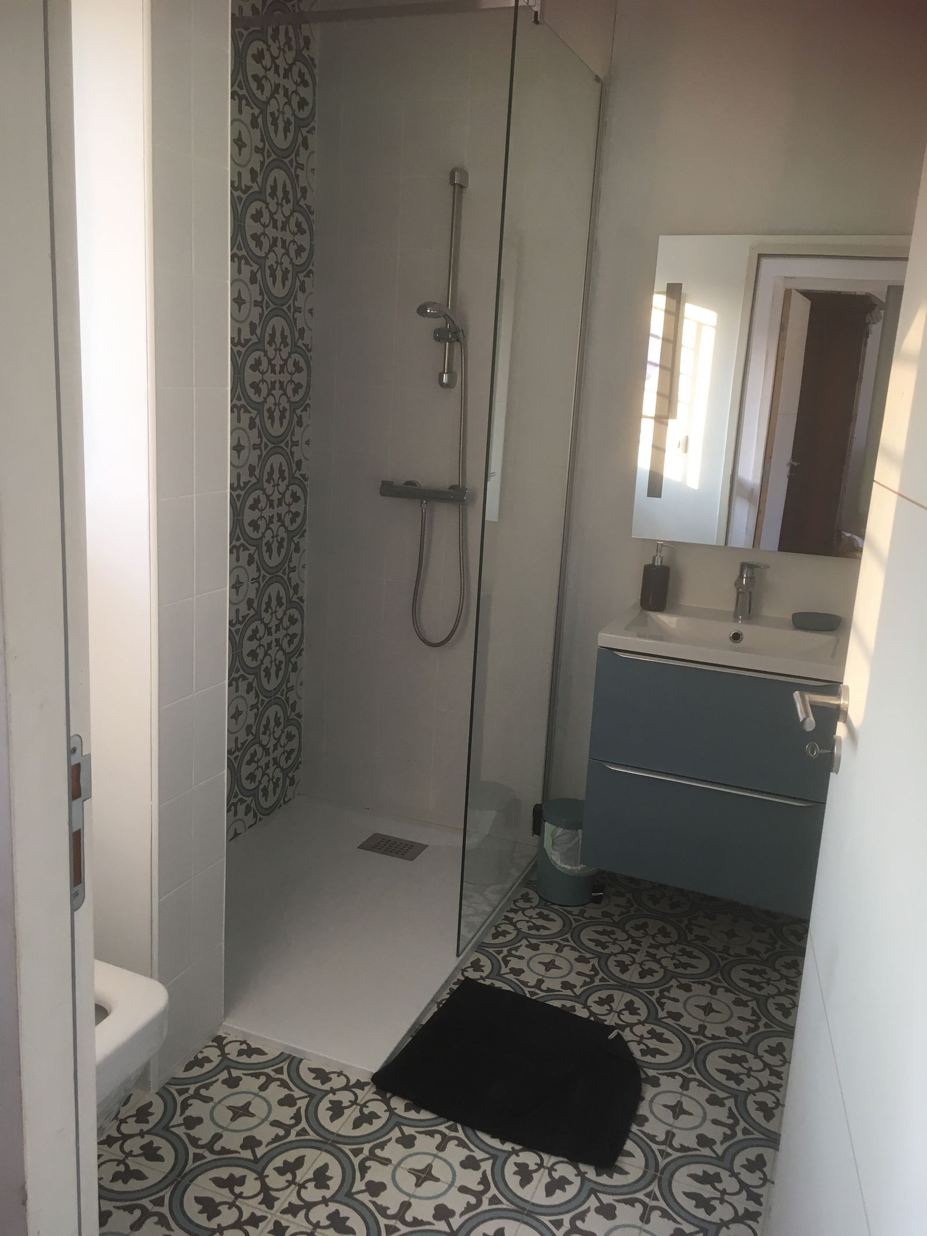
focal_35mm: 29
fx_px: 1035
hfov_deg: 48.2
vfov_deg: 61.7
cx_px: 464
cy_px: 618
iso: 32
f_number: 2.2
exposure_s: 1/33
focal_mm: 4.15
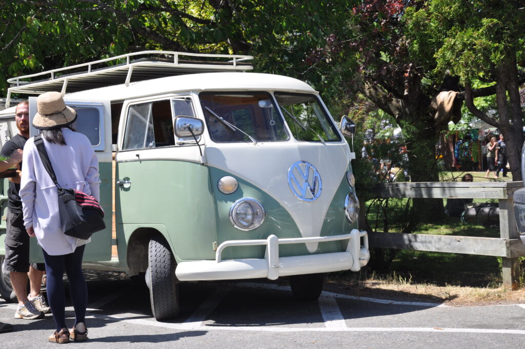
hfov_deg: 28.1
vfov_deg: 18.9
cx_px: 262
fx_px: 1049
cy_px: 174
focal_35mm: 72
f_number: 9
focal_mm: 48
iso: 200
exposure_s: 1/320
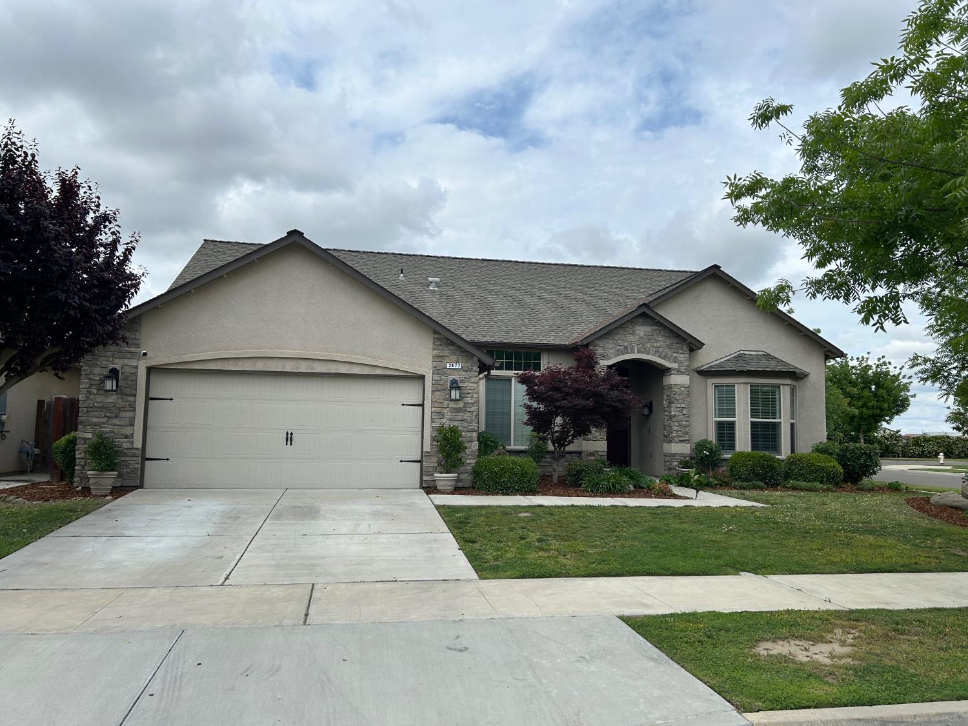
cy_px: 363
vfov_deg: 53.1
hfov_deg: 67.3
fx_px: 727
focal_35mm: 26
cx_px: 484
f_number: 1.5
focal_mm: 5.7
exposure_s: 1/5882
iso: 50
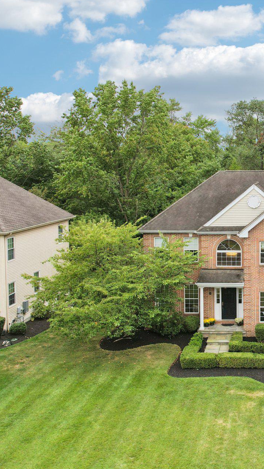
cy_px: 248
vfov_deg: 54.0
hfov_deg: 29.5
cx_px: 275
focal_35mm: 37
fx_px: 461
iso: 110
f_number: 2.8
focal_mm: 8.38
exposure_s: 1/800
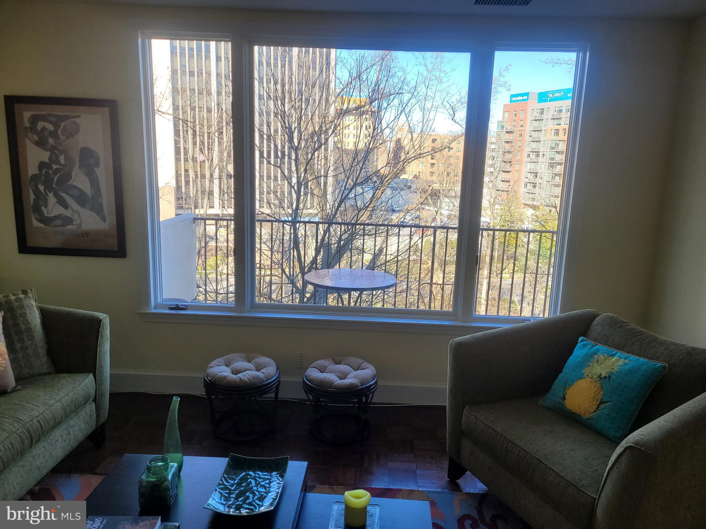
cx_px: 353
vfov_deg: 53.1
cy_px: 264
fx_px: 530
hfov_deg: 67.3
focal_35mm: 26
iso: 40
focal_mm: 5.4
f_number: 1.8
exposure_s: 1/205
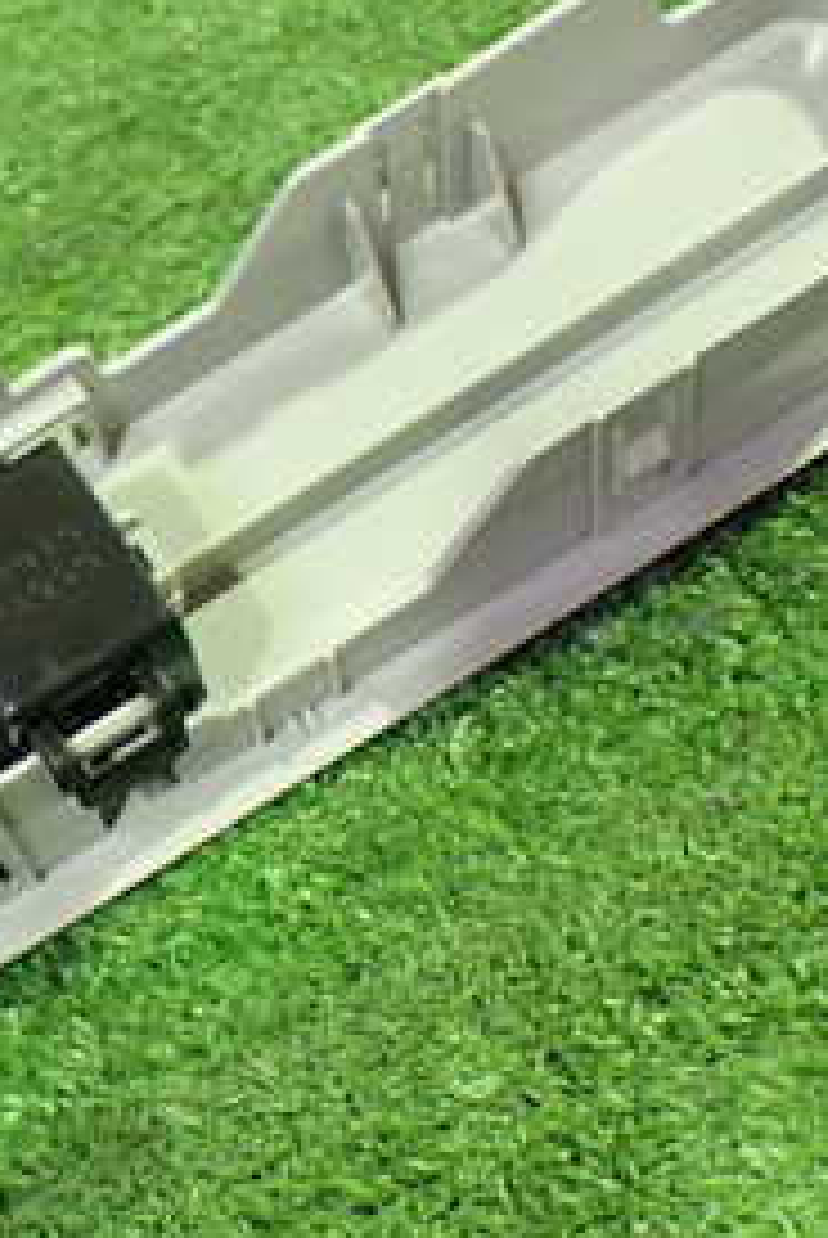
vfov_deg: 29.5
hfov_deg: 18.9
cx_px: -176
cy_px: 752
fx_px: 2340
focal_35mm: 68
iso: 800
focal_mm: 5.4
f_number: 2.3
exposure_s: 1/30
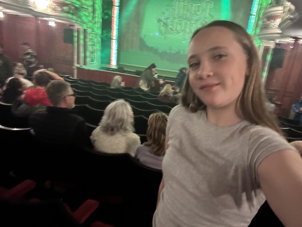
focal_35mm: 23
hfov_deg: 73.9
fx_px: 201
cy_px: 114
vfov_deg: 58.9
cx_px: 151
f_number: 1.9
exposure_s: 1/17
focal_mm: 2.69
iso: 640
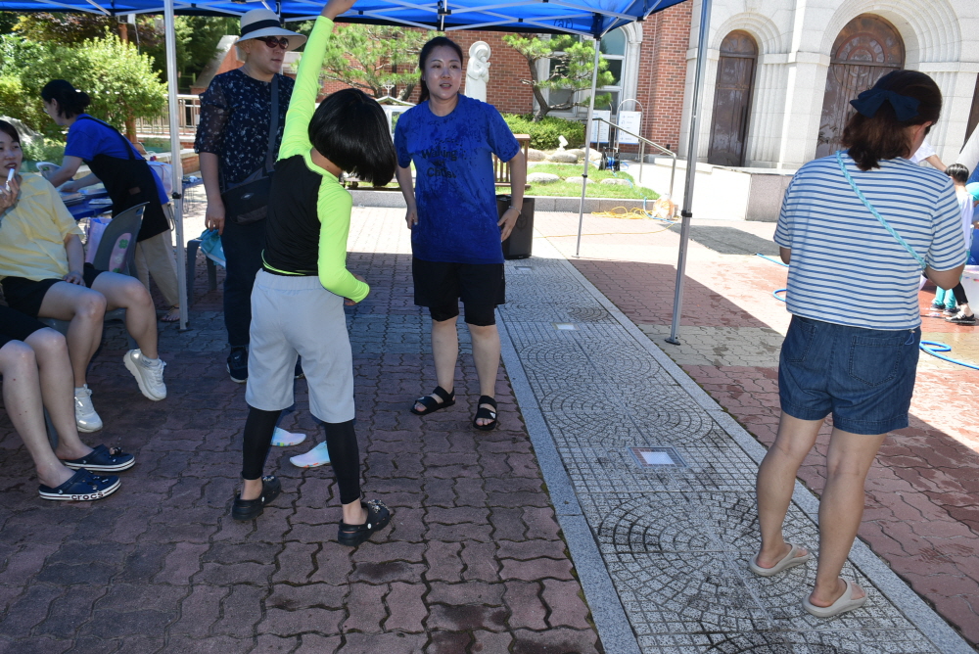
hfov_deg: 67.4
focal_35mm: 27
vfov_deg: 48.0
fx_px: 735
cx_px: 490
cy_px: 327
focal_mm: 18
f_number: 5.6
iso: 100
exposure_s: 1/125
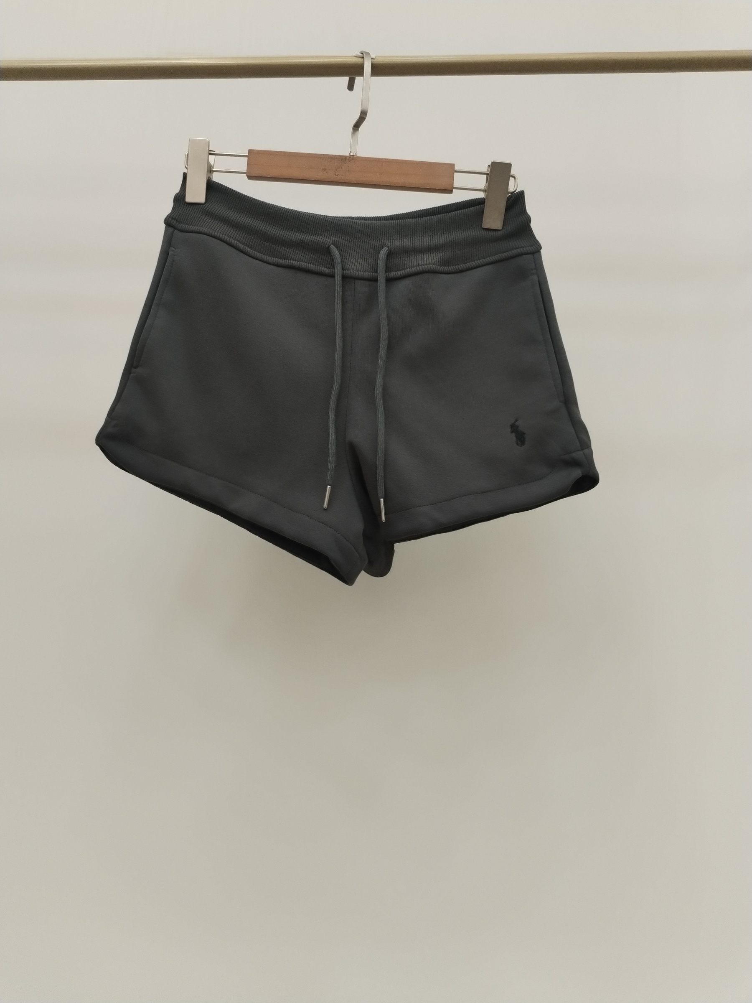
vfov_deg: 61.7
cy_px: 502
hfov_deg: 48.2
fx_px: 840
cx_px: 376
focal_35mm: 29
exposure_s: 1/120
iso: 231
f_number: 1.8
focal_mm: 4.75
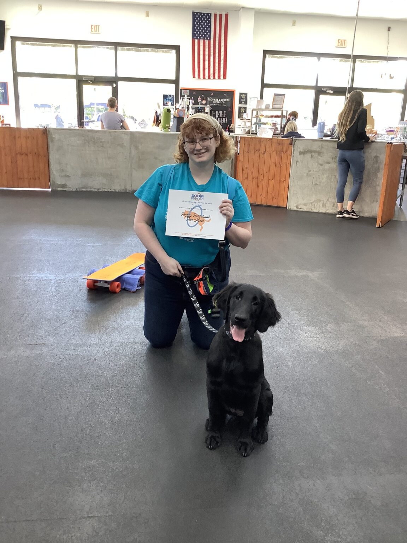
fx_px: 486
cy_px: 272
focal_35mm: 31
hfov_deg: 45.4
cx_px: 204
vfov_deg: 58.4
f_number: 2.4
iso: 125
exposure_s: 1/60
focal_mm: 3.3
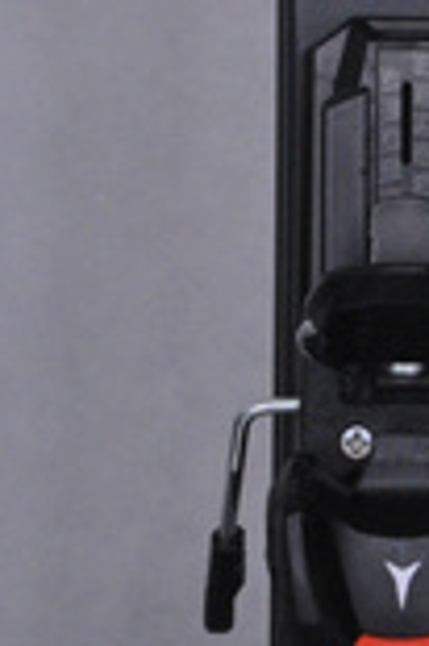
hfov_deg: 4.2
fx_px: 5848
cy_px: -29
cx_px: 606
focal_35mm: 326
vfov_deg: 6.3
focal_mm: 75
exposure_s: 1/125
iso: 3200
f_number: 9.5
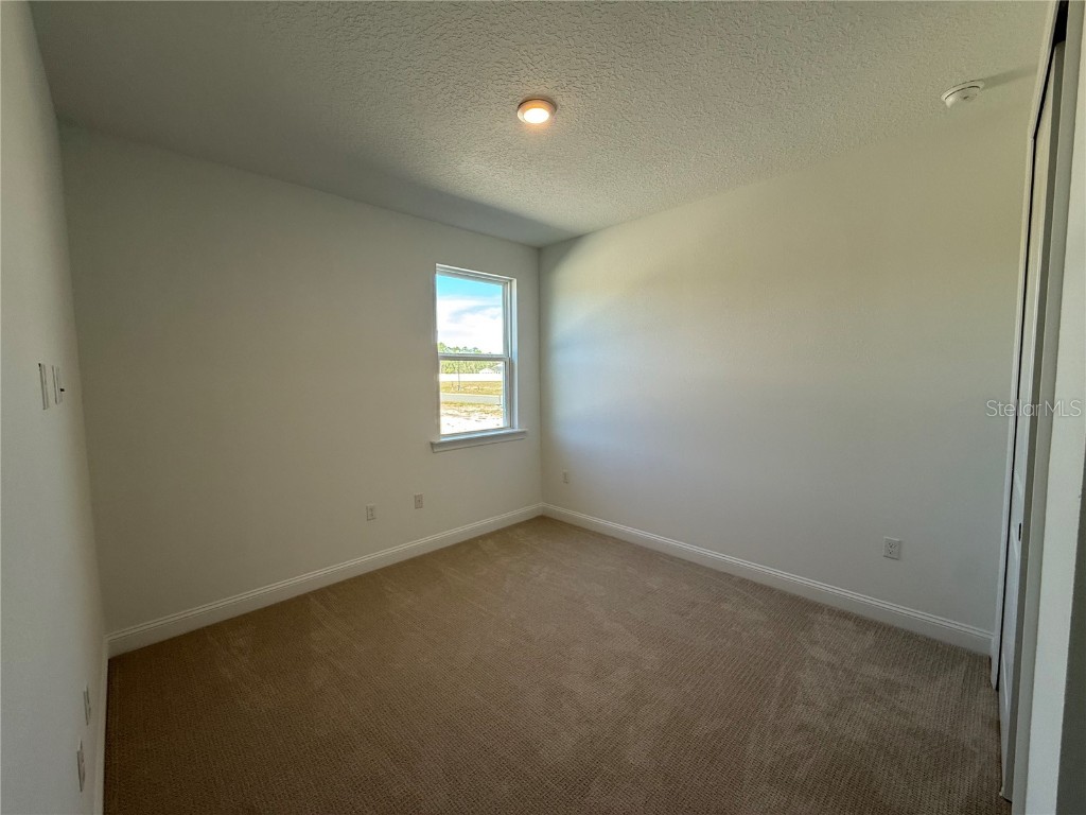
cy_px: 408
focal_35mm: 14
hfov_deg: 102.1
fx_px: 439
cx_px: 543
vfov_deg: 85.7
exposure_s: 1/120
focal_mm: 2.22
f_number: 2.2
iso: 80
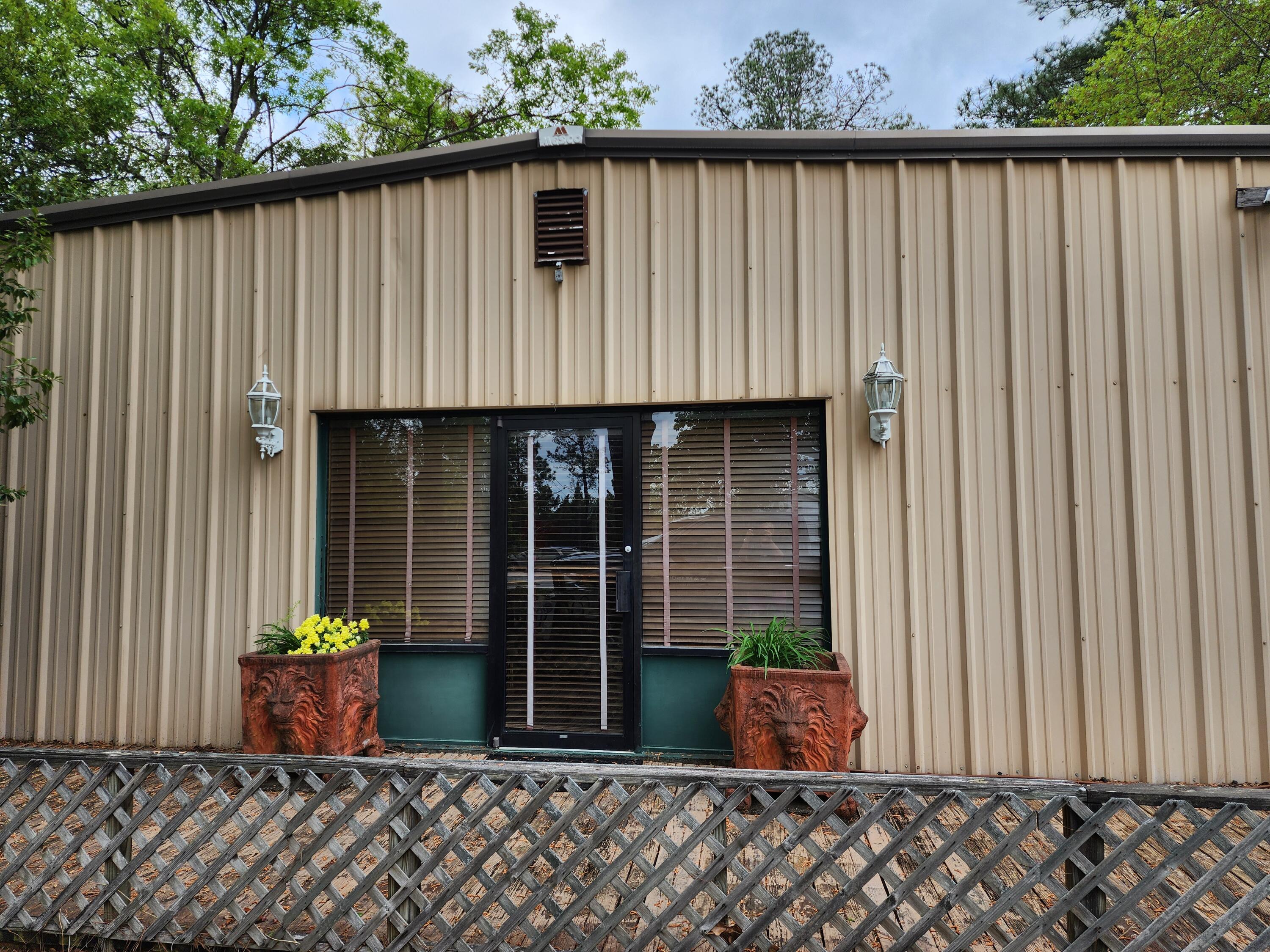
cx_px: 635
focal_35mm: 23
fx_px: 844
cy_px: 476
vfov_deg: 58.9
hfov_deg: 73.9
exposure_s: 1/430
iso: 12
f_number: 1.8
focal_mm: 6.4
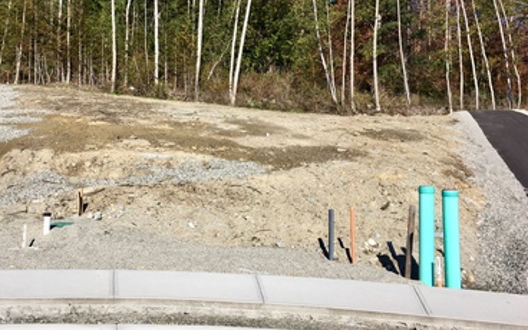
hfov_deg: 50.0
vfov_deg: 32.7
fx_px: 561
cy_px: 132
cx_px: 209
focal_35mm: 39
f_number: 2.2
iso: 25
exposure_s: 1/2137
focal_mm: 4.15
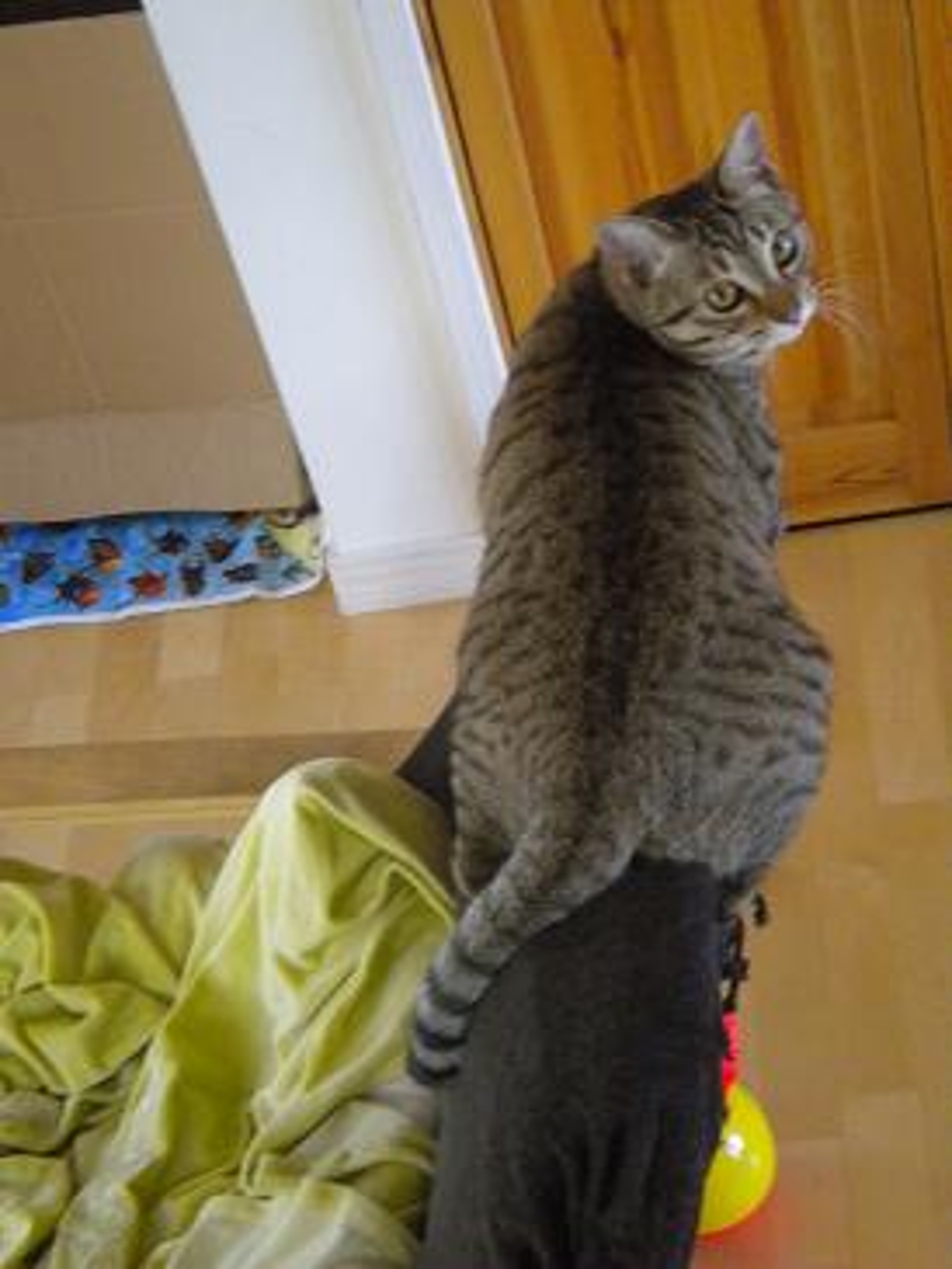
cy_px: 634
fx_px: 2895
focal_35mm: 79
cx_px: 476
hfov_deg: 18.7
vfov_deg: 24.7
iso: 800
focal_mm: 14.3
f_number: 5.1
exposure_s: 1/46
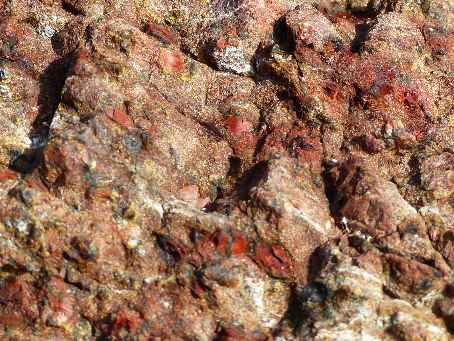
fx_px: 1548
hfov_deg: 16.7
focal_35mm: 118
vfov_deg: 12.5
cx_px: 217
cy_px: 128
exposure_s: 1/250
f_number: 4
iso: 100
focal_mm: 13
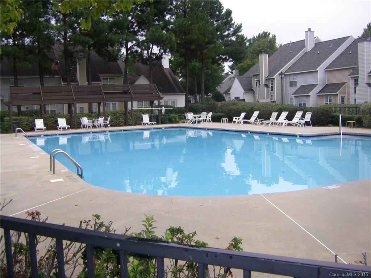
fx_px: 407
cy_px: 139
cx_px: 186
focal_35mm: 38
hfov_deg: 49.0
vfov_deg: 37.7
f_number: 3.5
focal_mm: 6.3
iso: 80
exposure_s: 1/160
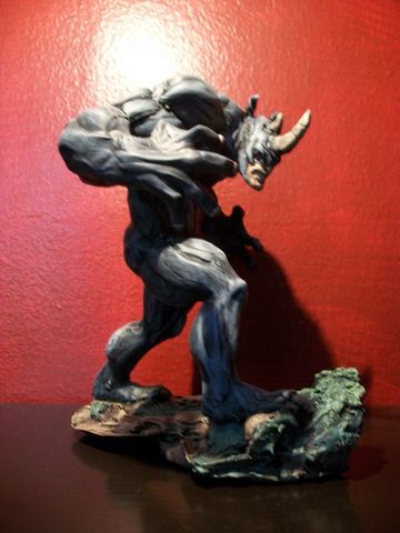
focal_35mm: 32
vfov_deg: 56.8
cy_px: 266
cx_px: 200
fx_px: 493
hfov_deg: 44.2
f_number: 2.9
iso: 160
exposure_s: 1/10
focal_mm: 5.7
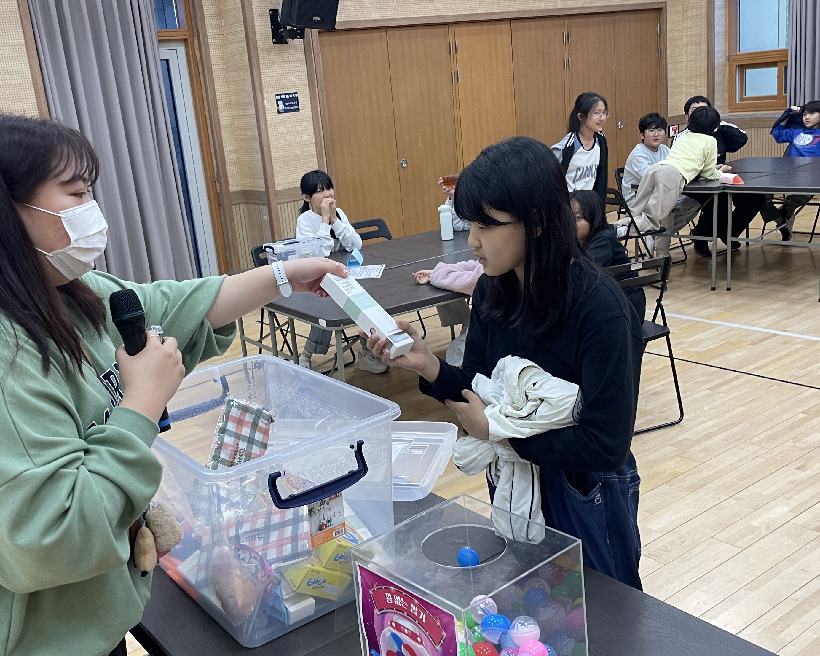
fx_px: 898
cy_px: 314
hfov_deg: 49.0
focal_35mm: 37
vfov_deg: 40.1
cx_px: 370
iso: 80
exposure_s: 1/60
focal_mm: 4.2
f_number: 1.6
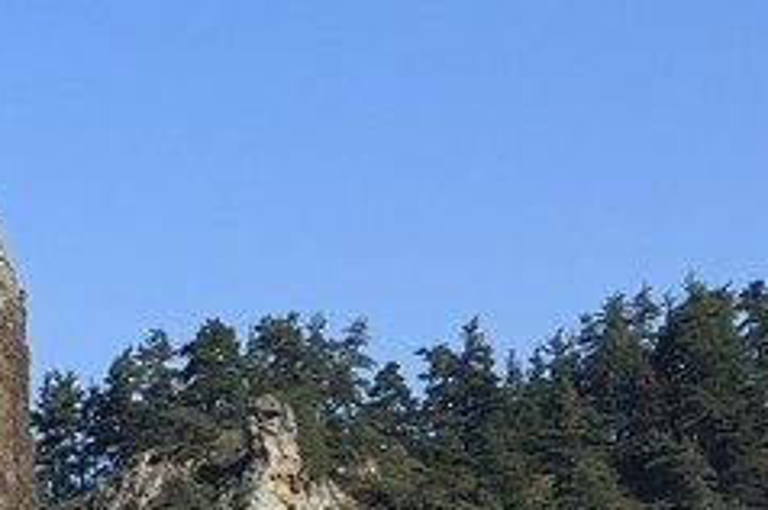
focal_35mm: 336
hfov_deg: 5.8
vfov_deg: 4.1
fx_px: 7158
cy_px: 762
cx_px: -1413
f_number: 11
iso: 200
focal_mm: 50
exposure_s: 1/250
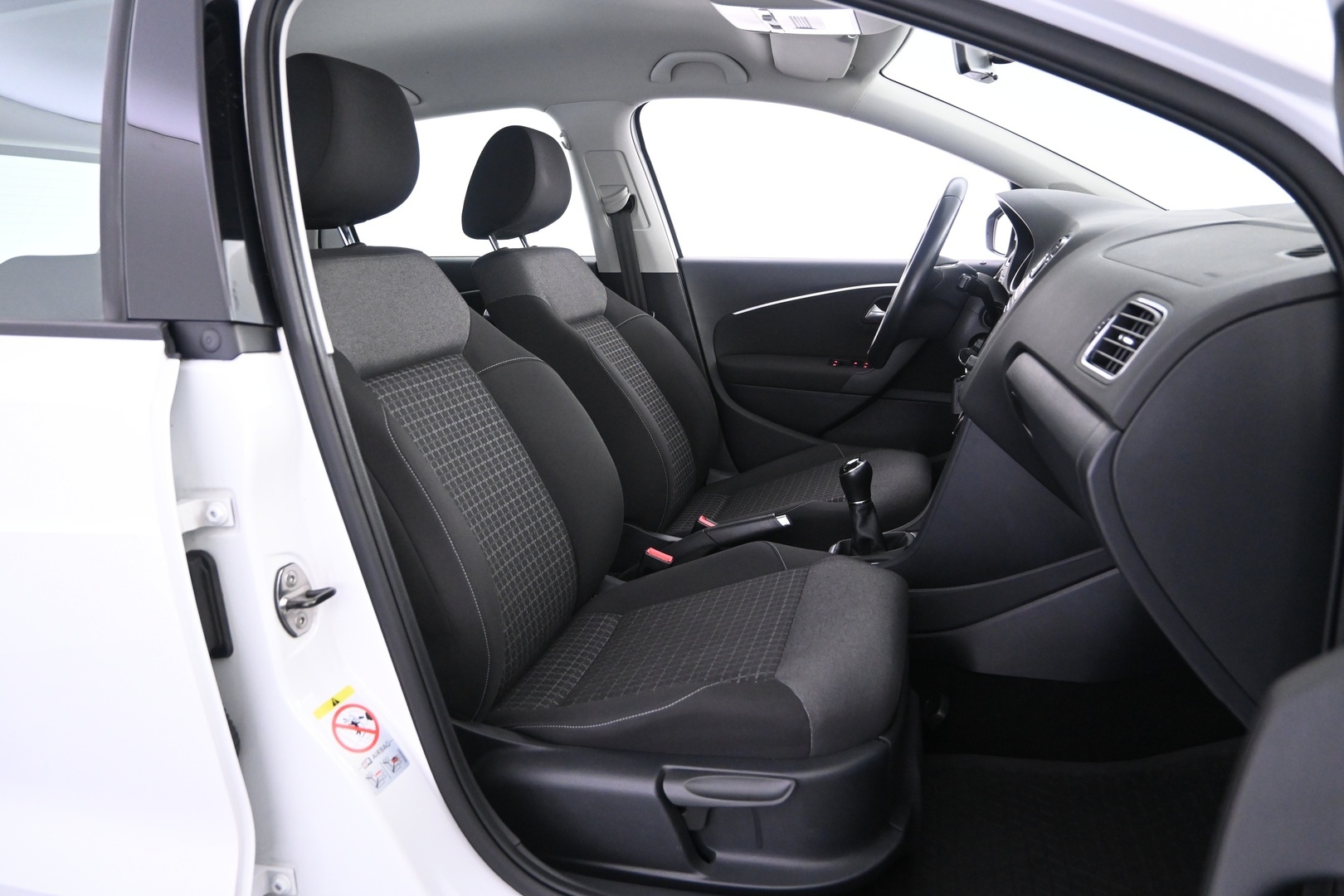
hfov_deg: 73.7
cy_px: 448
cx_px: 672
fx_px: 896
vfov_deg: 53.1
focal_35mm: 24
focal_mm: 16
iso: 2500
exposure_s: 1/30
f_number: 3.5
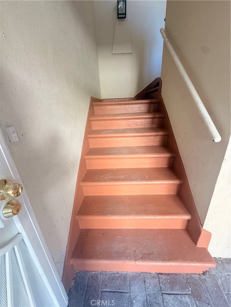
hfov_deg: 85.7
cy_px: 154
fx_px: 125
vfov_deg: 102.1
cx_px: 116
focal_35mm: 14
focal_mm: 2.22
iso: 320
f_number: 2.2
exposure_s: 1/84
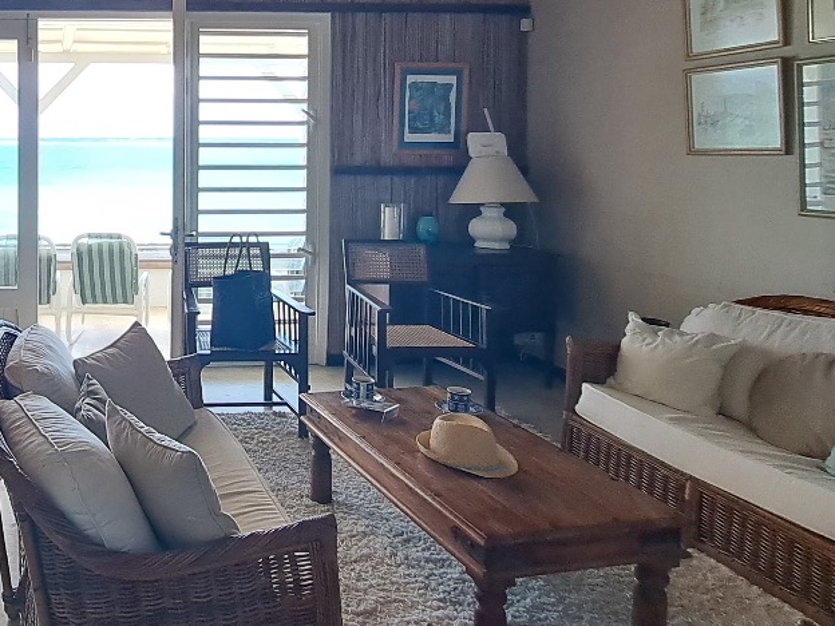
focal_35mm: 30
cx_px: 58
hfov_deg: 51.6
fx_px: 724
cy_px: 158
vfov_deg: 45.2
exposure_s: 1/100
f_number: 2.2
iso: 64
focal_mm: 1.74
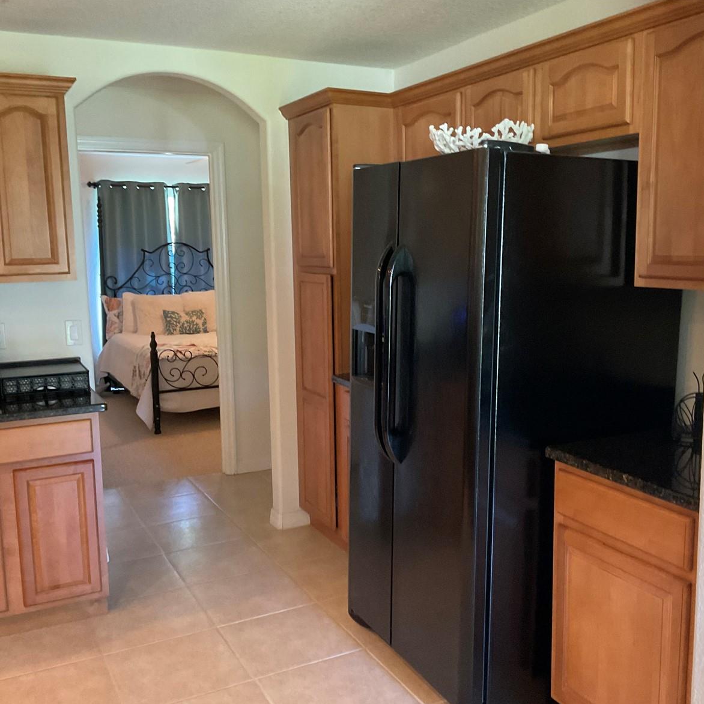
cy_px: 359
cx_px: 375
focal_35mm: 35
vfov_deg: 47.2
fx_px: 805
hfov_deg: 47.2
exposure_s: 1/30
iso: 250
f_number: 1.8
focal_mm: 3
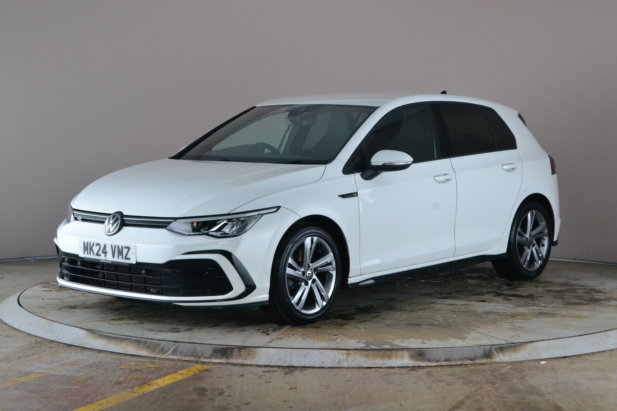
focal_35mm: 69
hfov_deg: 29.2
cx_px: 308
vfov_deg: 19.7
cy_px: 206
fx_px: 1182
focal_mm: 46
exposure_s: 1/50
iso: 2500
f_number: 11
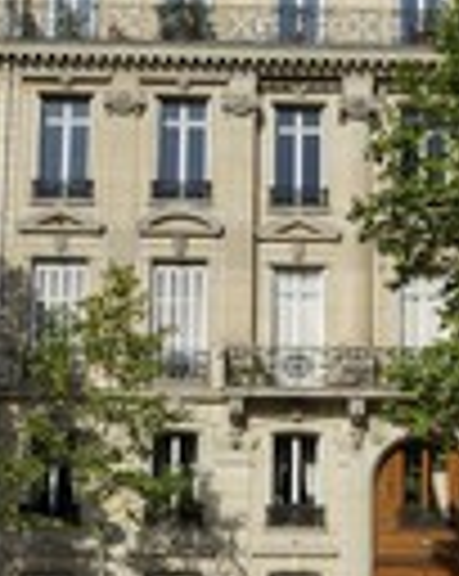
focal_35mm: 74
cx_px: 387
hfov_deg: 20.4
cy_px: 378
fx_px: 1260
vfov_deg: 25.6
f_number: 14
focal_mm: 24
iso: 200
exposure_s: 1/200
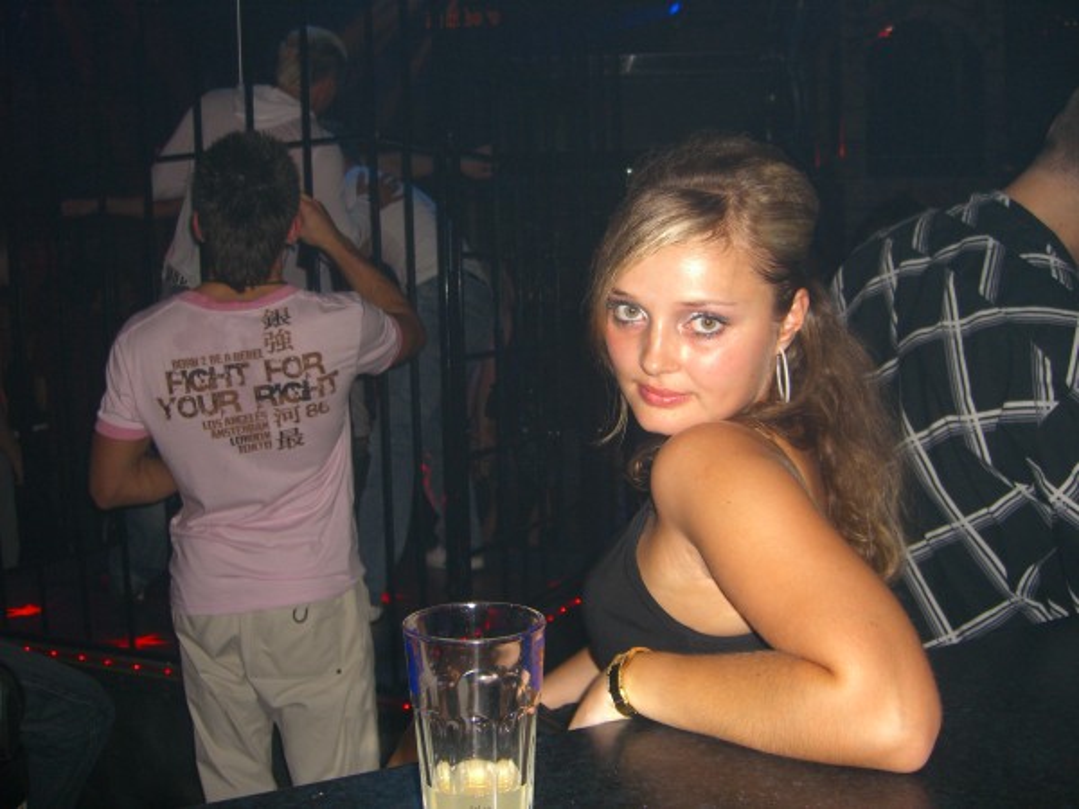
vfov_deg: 37.7
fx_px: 1184
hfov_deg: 49.0
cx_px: 540
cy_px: 404
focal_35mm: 38
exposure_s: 1/60
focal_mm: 7.9
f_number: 2.8
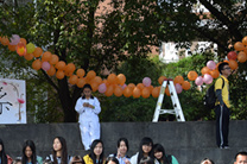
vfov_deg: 12.2
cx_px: 23
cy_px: 149
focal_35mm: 111
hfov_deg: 18.1
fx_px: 760
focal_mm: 28
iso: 500
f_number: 4
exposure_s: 1/1600
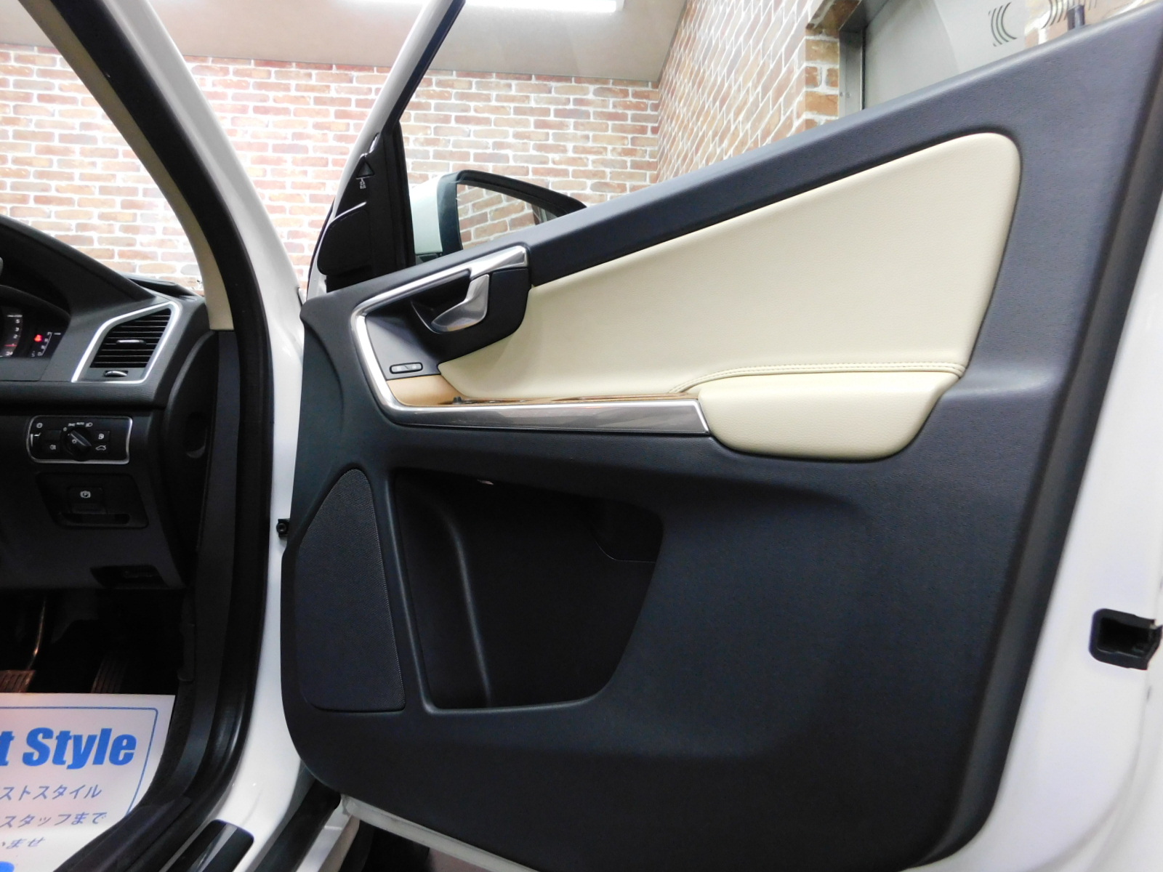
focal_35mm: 23
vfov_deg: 58.9
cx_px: 582
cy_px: 436
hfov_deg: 73.9
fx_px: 773
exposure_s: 1/25
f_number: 3
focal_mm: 4
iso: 400
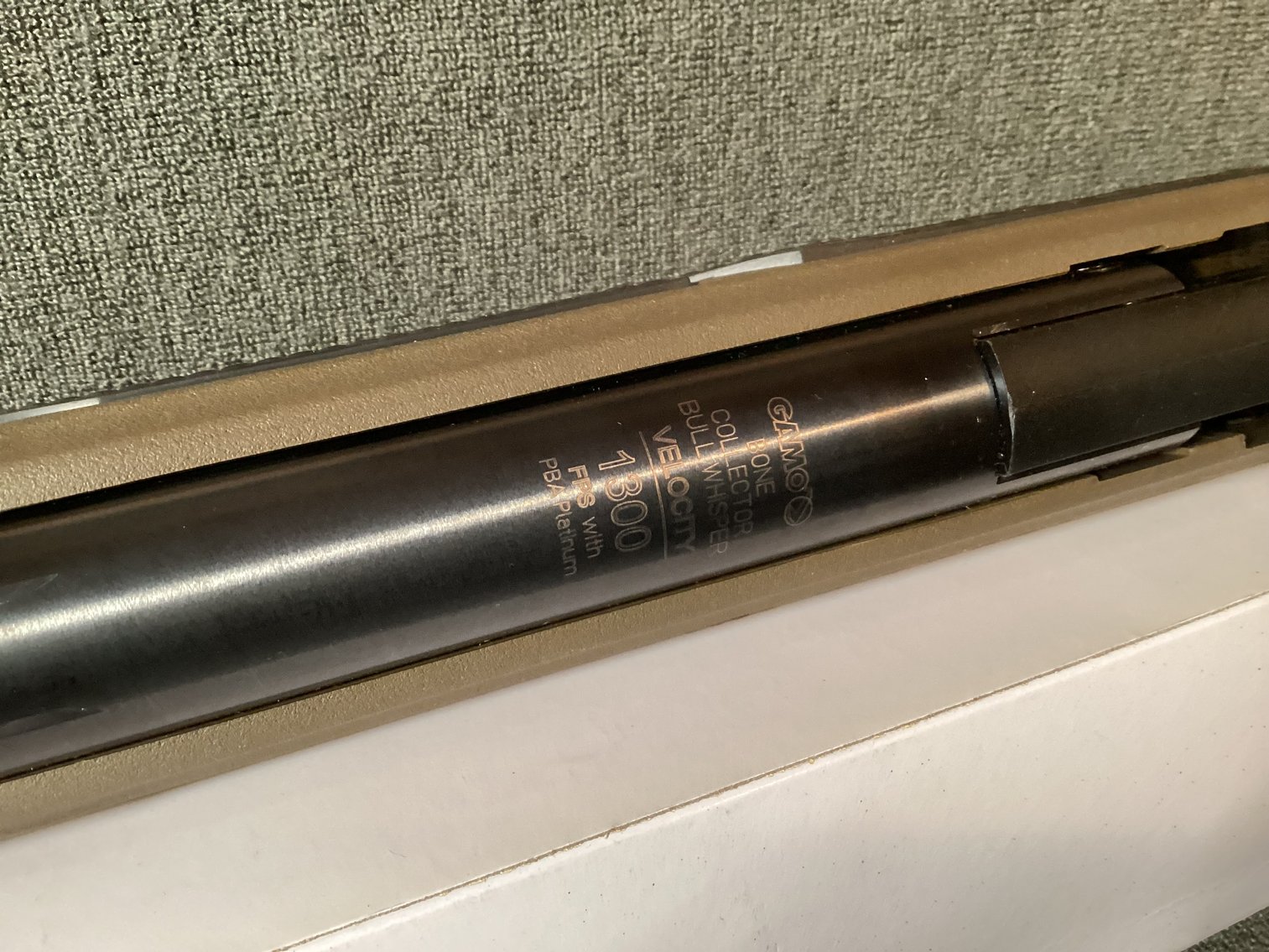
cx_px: 634
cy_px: 476
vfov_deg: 45.4
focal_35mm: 31
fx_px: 1137
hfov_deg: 58.3
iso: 320
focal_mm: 3.3
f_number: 2.4
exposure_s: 1/60
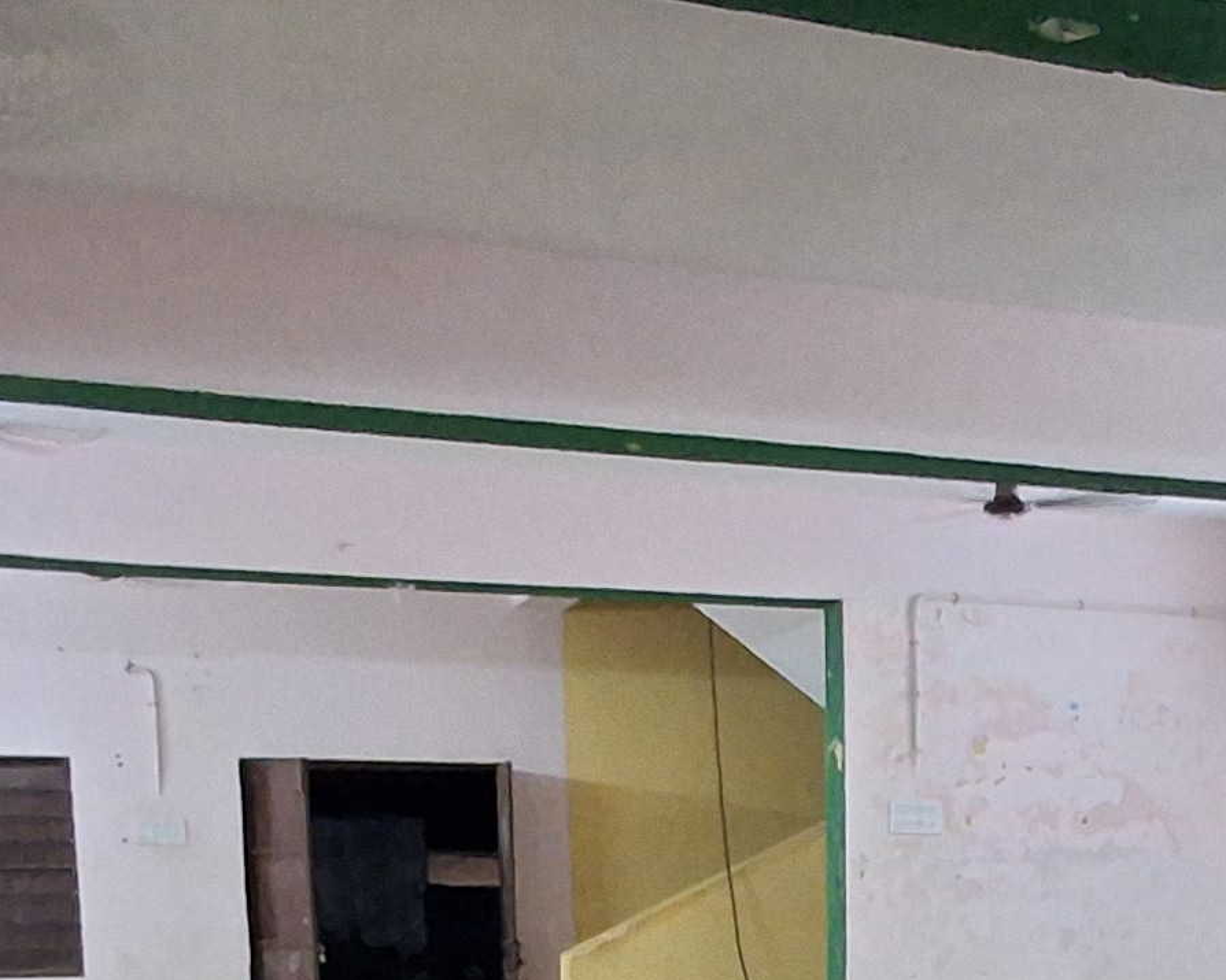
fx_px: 2068
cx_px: 942
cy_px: 1250
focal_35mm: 57
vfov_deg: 23.7
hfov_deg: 32.3
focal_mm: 1.64
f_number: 2.2
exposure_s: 1/33
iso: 400
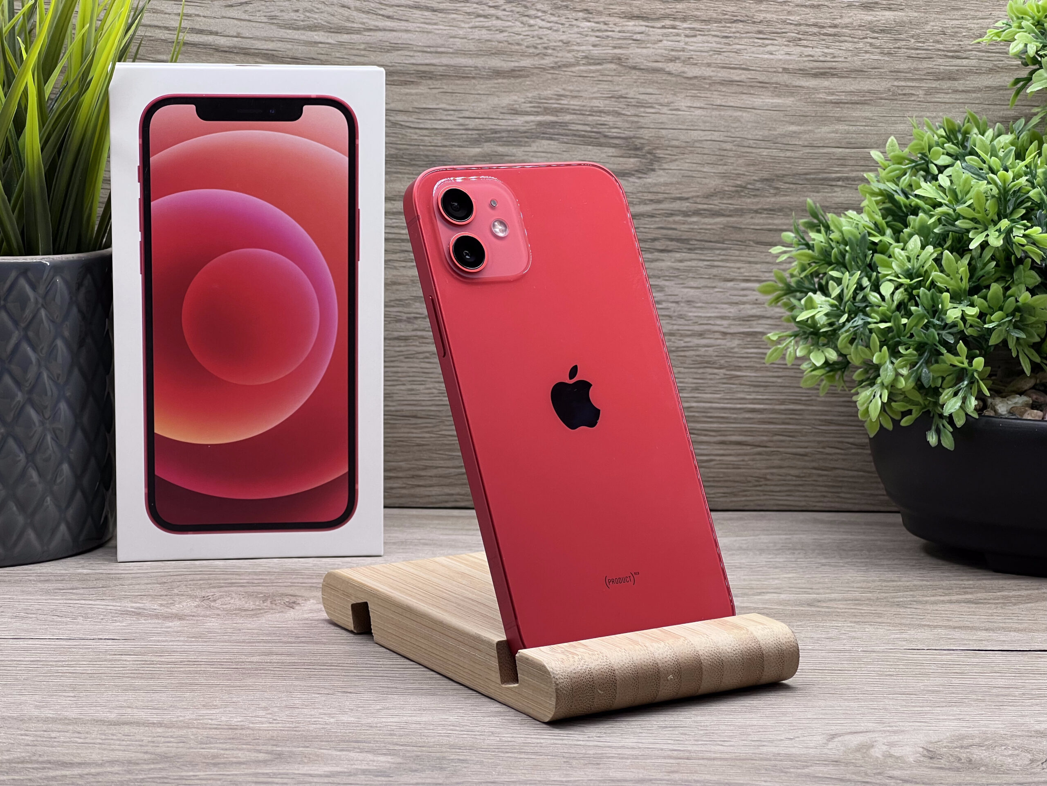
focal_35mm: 77
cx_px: 524
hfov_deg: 25.3
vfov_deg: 19.1
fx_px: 2329
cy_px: 393
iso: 80
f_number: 2.8
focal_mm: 9
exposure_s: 1/100
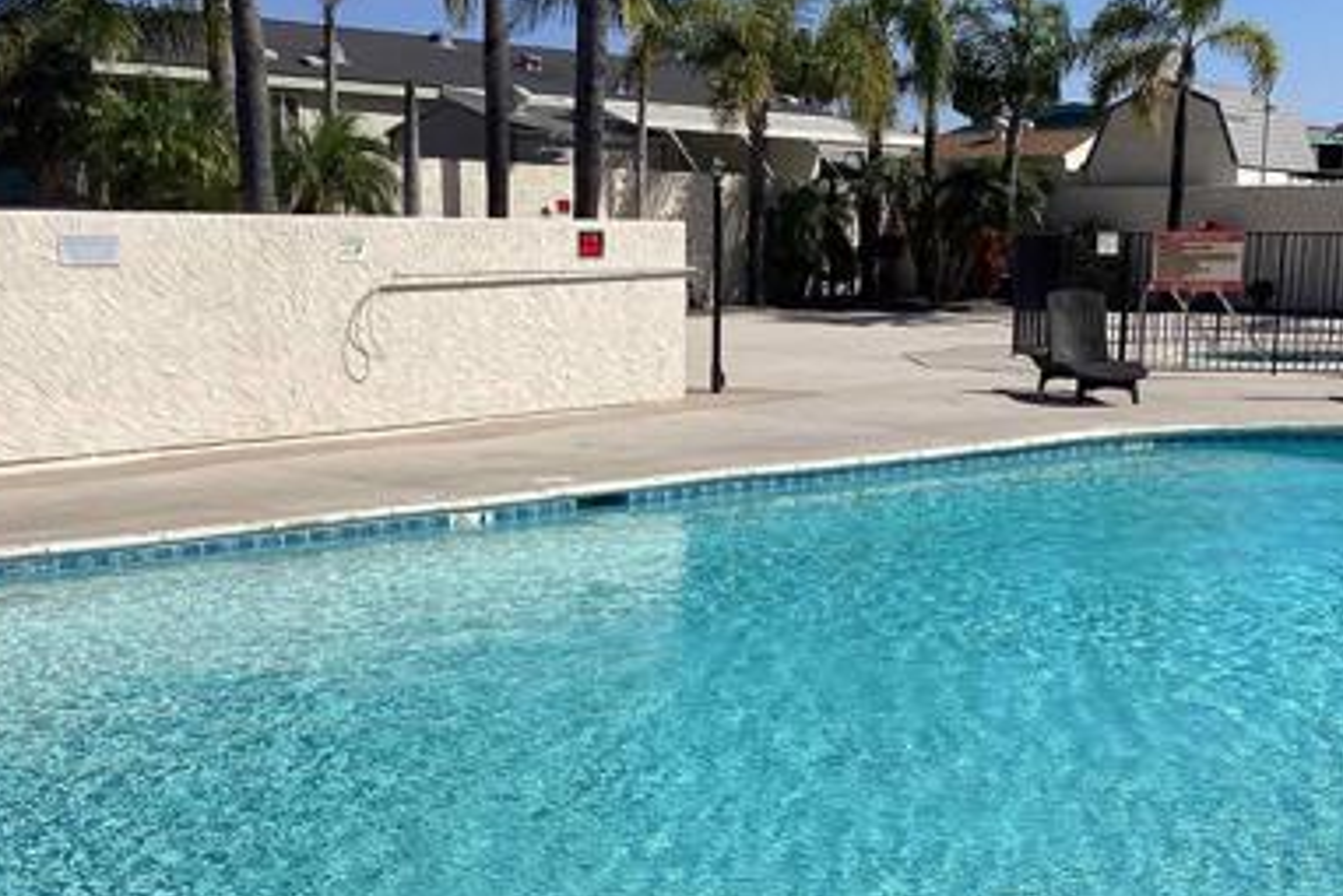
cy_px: 661
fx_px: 2015
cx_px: 682
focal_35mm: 54
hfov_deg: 36.9
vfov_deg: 24.8
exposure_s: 1/3135
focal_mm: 3.3
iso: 25
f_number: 2.4
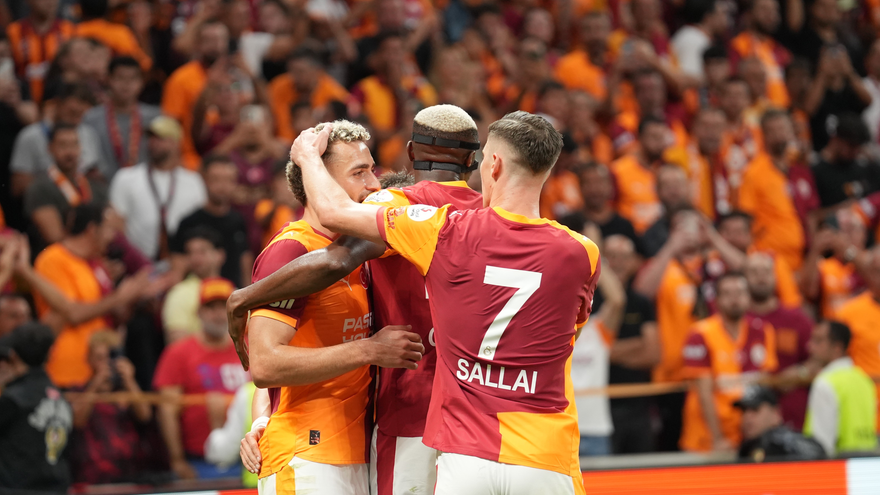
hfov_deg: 7.6
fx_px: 6603
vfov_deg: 4.3
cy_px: 293
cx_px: 440
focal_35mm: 283
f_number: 2.8
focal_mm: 180
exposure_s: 1/1250
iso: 2000
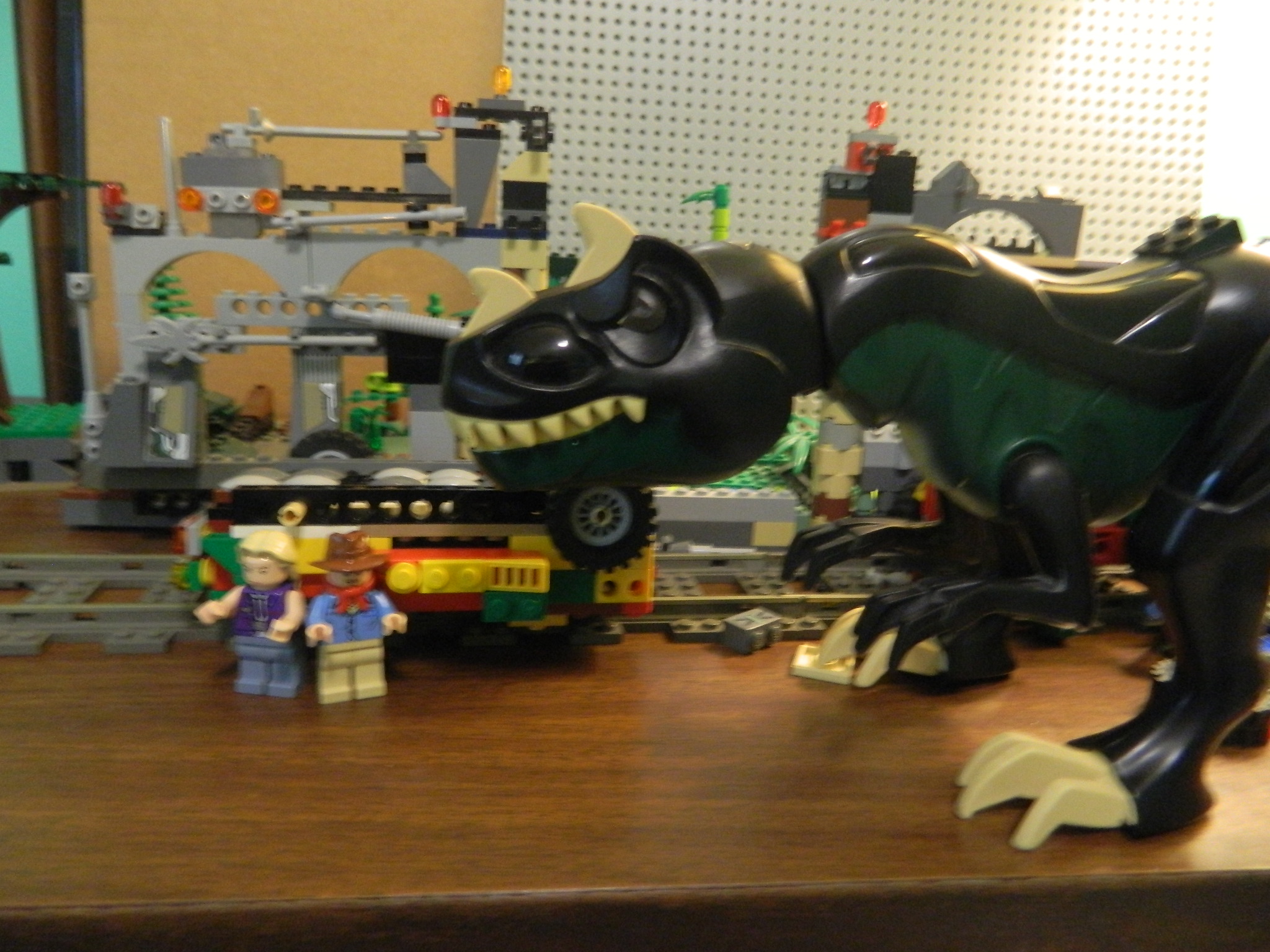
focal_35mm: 25
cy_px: 476
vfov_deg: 54.9
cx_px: 635
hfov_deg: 69.4
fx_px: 917
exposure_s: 1/13
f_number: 3.1
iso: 400
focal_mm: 4.5
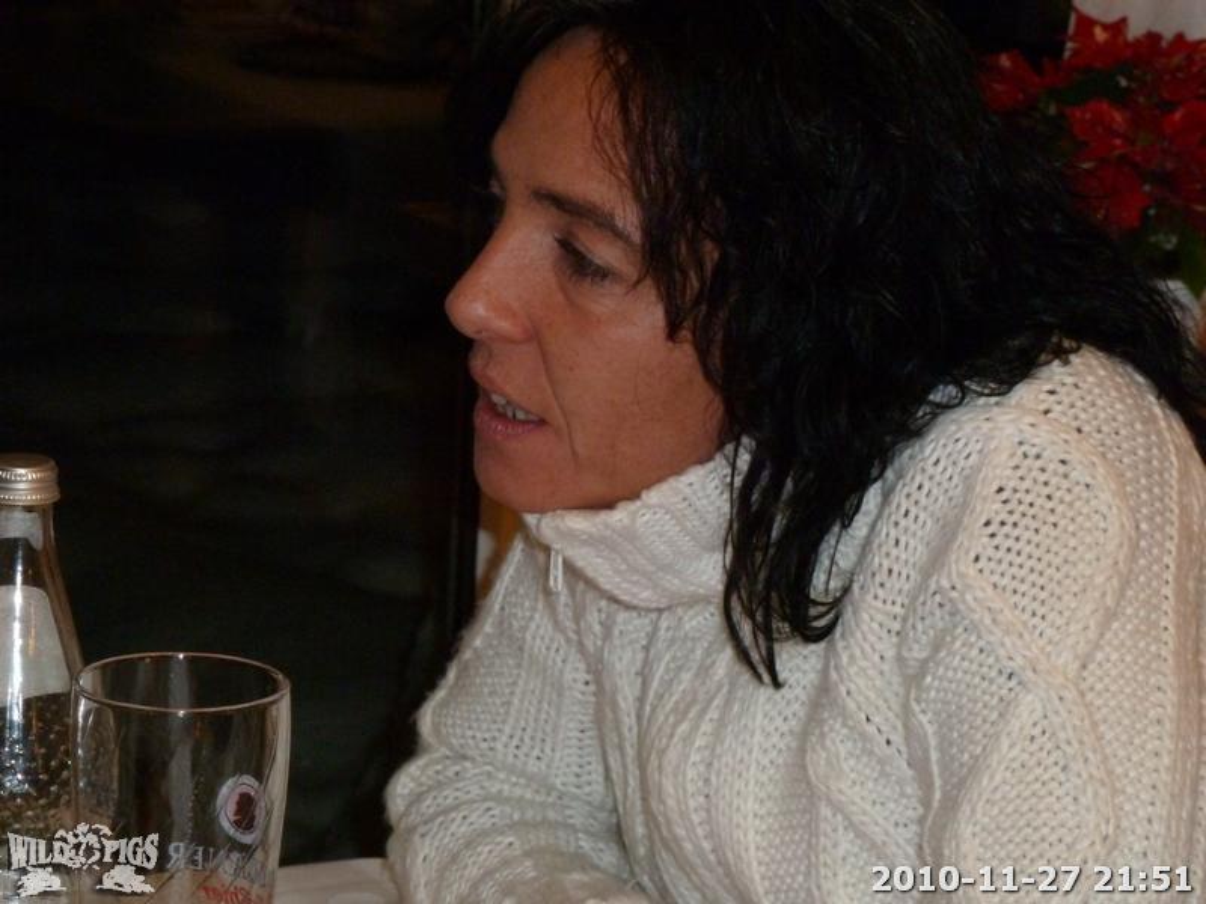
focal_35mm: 147
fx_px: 5121
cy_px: 452
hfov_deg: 13.4
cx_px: 603
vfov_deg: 10.1
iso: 400
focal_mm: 24.1
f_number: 4.5
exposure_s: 1/40
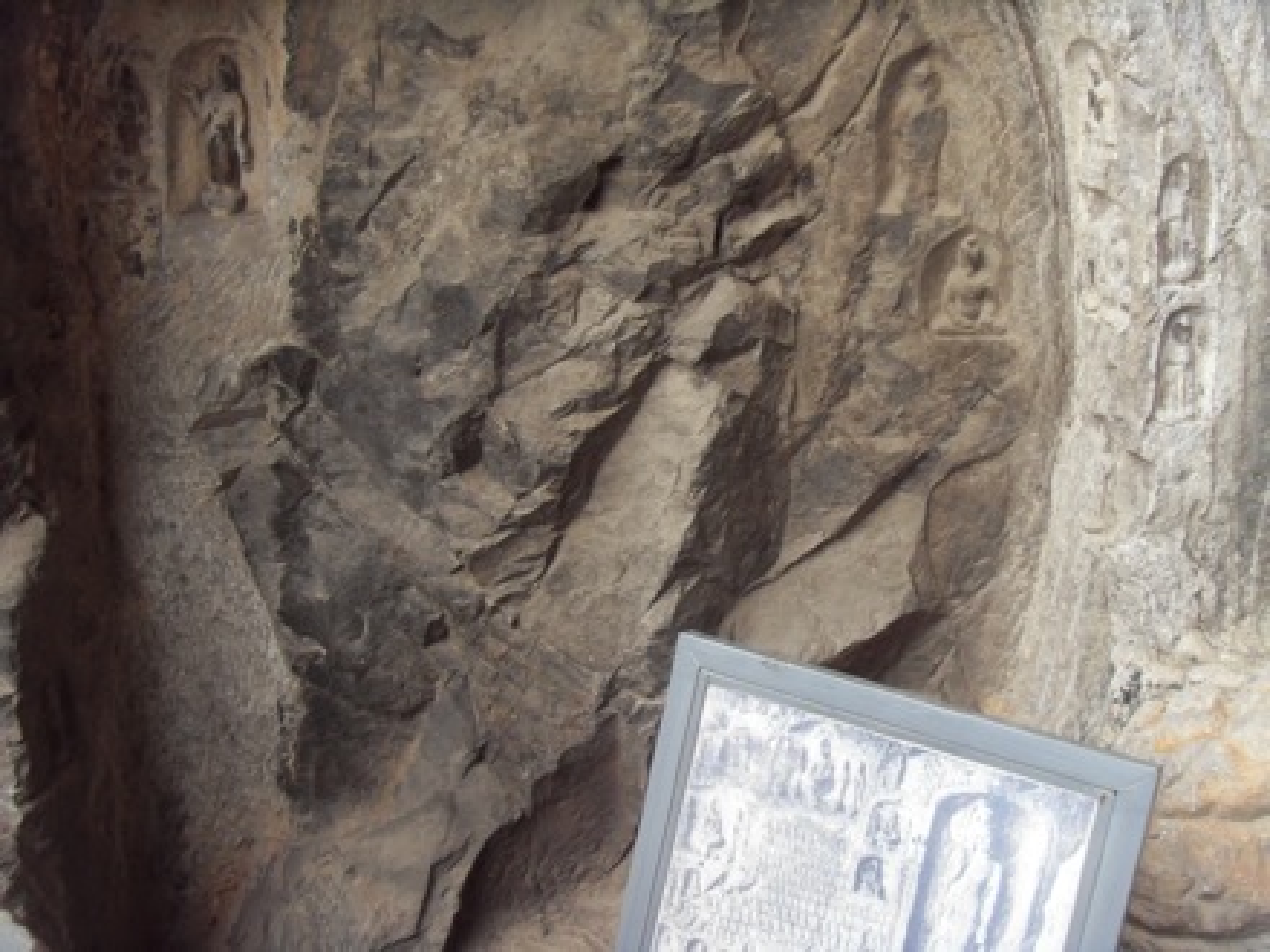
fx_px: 1431
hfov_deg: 47.9
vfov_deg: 36.8
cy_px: 476
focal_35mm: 39
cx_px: 635
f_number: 3.5
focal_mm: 6.6
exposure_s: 1/45
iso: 200
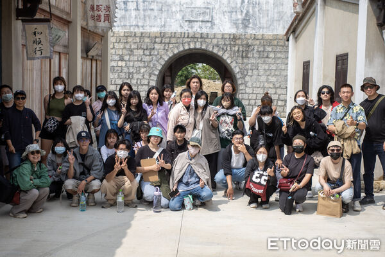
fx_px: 535
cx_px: 192
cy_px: 128
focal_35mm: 50
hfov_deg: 39.6
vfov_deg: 27.0
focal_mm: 18.3
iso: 100
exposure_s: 1/2000
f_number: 2.8
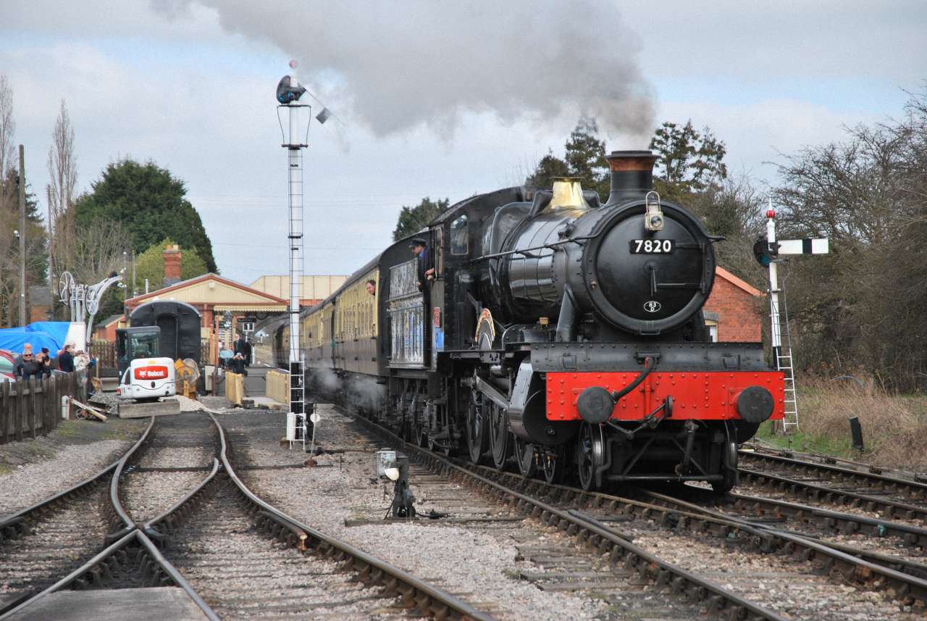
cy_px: 310
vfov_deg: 12.7
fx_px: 2784
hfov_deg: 18.9
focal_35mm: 108
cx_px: 464
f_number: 5.6
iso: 180
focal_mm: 72
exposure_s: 1/500
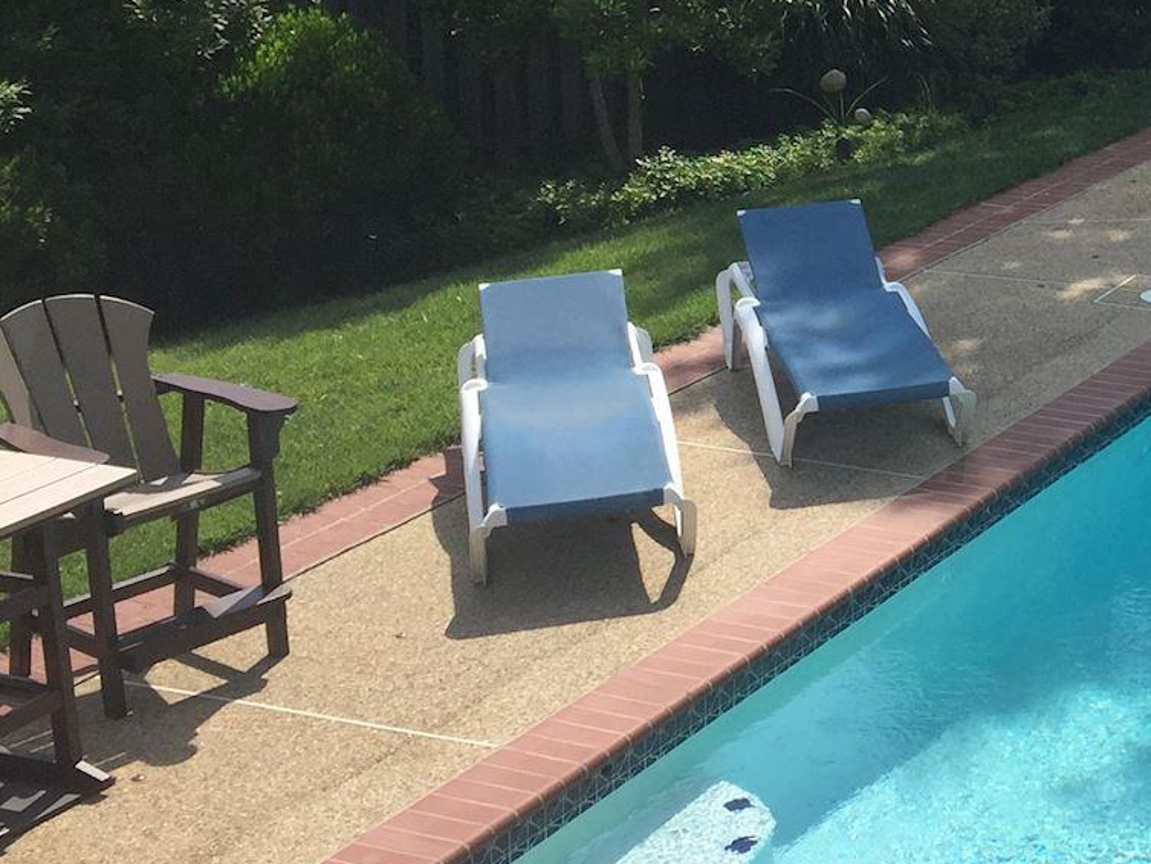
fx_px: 2561
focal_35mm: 77
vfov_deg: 18.9
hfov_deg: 22.7
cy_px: 136
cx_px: 1480
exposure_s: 1/1883
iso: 32
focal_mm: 4.15
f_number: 2.2
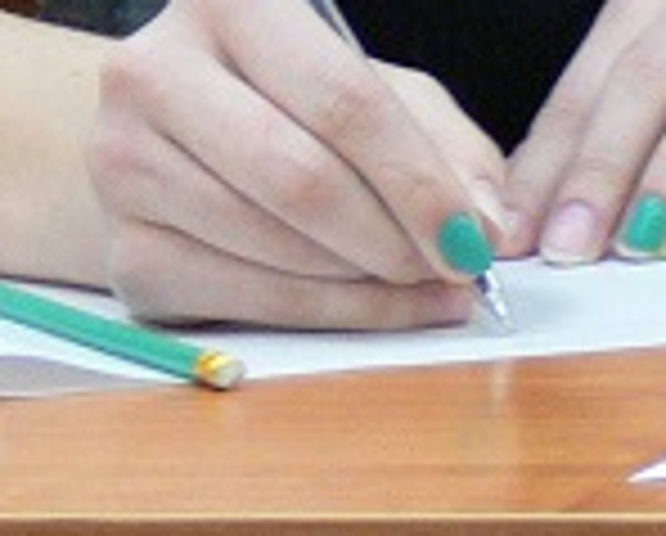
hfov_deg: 2.1
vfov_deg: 1.7
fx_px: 18368
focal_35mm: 930
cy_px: -662
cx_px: 387
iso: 200
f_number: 3.6
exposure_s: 1/20
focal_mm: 29.1
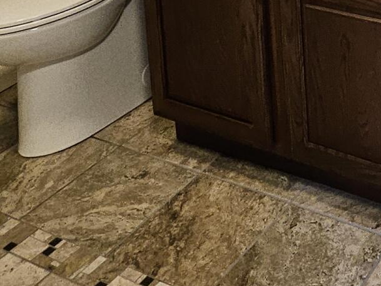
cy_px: -272
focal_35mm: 64
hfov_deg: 25.8
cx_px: 497
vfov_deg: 17.3
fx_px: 705
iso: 250
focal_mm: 1.74
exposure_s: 1/60
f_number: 2.2
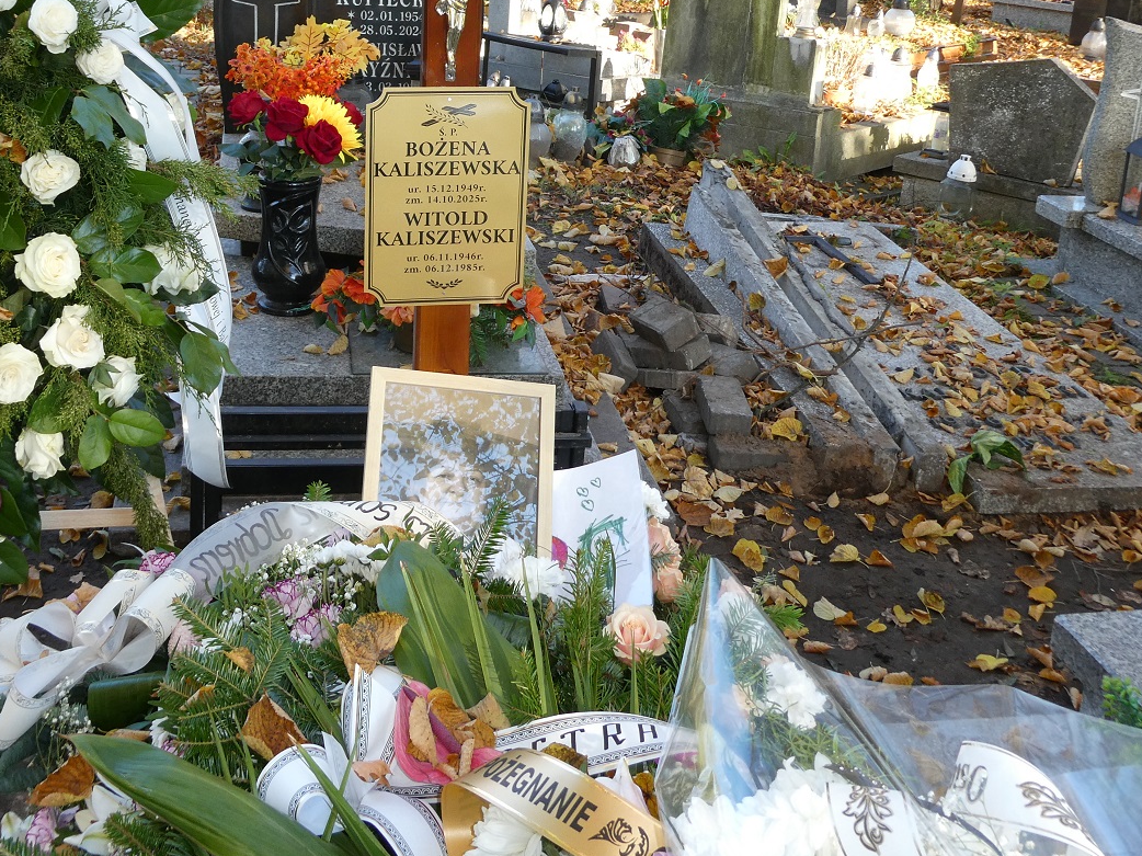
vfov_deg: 32.9
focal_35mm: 43
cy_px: 203
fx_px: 1418
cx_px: 447
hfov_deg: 43.6
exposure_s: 1/60
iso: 100
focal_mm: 5
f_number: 3.5
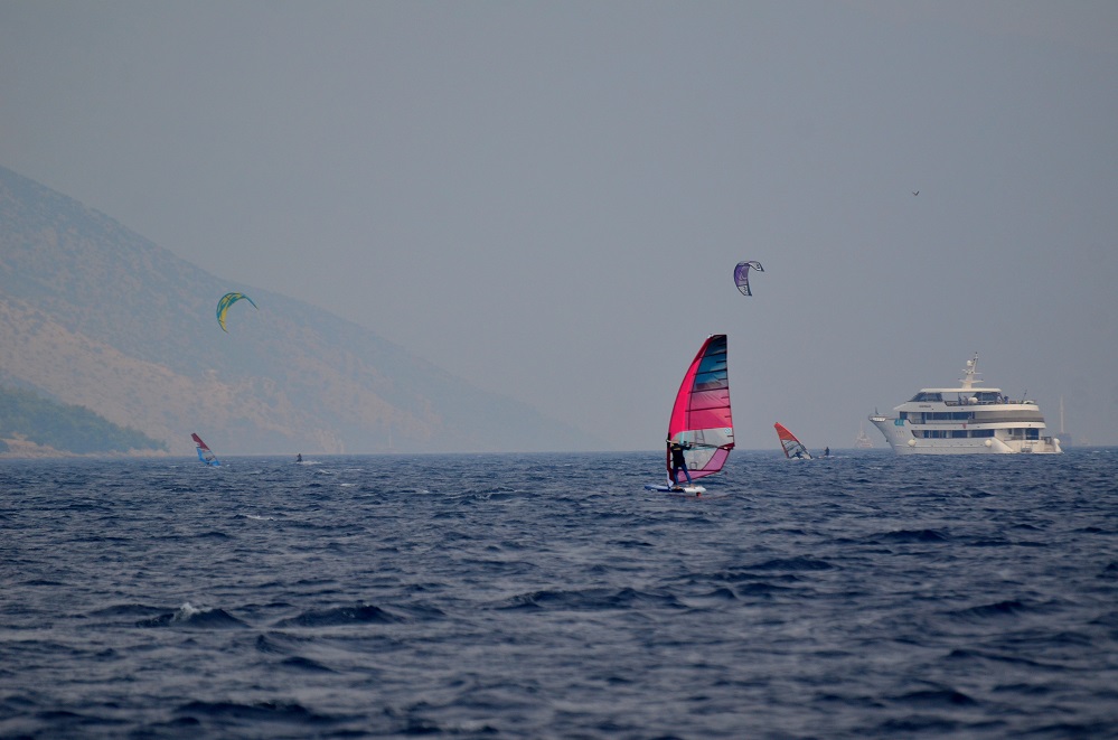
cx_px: 559
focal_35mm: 450
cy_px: 370
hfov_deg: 4.6
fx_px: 13942
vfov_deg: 3.0
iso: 400
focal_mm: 300
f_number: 5.6
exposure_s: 1/2000
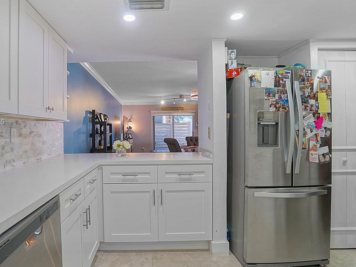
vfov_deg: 65.8
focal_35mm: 20
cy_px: 123
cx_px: 155
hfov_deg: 81.4
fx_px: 206
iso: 250
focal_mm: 10
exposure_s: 1/30
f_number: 4
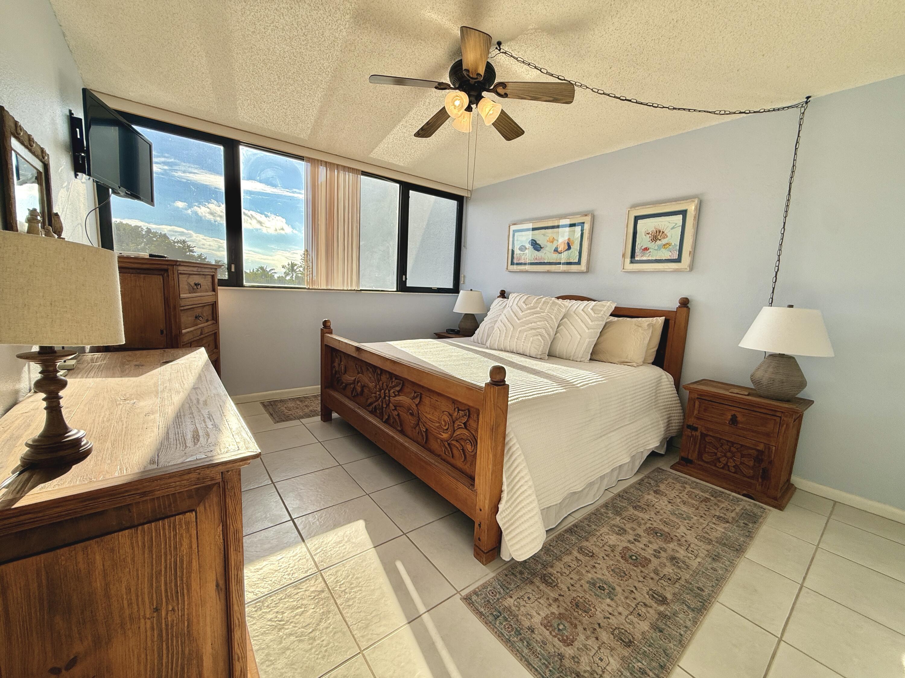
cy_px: 339
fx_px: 366
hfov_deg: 102.1
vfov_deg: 85.7
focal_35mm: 14
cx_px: 452
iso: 50
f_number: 2.2
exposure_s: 1/419
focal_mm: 2.22
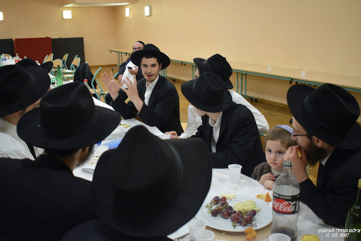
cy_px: 117
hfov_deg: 50.1
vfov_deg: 34.6
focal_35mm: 39
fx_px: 386
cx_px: 179
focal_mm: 25
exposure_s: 1/60
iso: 1400
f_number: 4
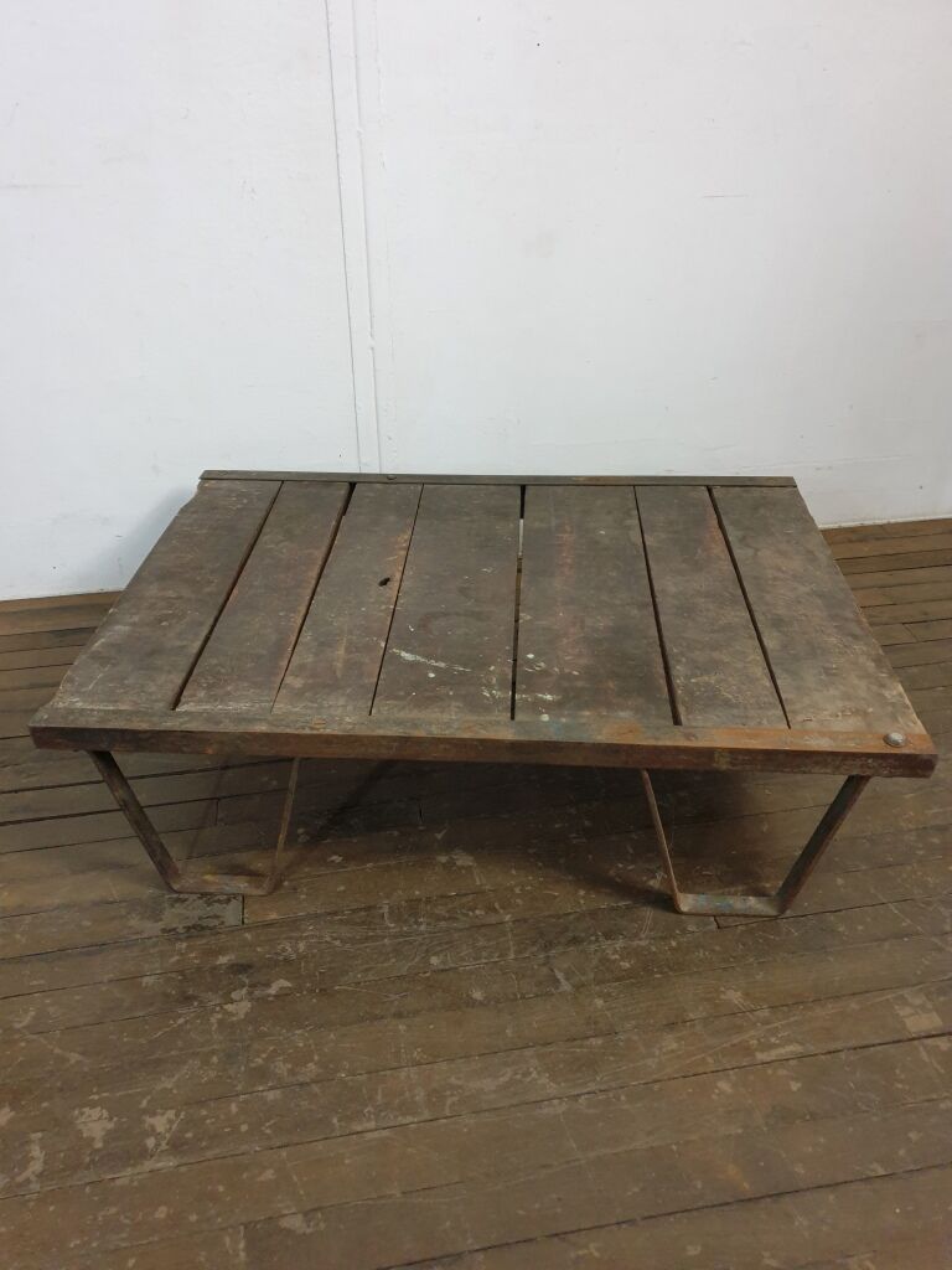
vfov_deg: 67.3
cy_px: 635
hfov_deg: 53.1
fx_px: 953
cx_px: 476
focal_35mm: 26
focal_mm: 4.3
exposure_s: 1/33
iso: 320
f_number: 1.5
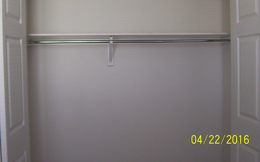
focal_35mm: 39
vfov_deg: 32.7
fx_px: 276
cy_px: 64
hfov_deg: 50.4
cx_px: 130
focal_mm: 5.54
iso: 140
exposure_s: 1/33.6
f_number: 2.76
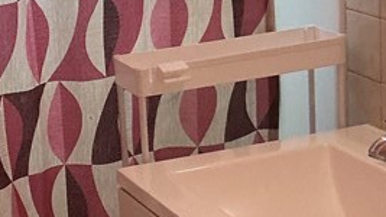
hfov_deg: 17.3
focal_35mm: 121
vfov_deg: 10.0
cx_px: -4
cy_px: 150
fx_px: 1238
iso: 125
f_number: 1.8
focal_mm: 3
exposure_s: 1/60
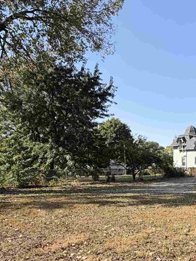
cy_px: 174
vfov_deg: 54.2
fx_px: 249
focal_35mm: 33
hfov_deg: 38.1
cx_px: 198
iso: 40
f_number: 2.2
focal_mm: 2.22
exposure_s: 1/619
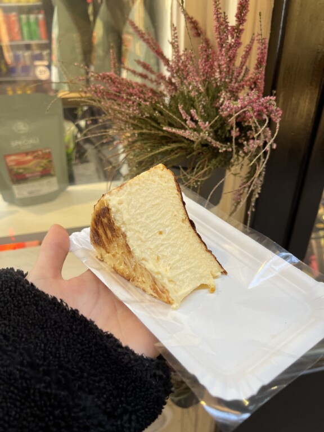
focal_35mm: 26
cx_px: 162
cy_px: 216
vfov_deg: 67.3
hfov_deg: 53.1
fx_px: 324
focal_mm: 5.1
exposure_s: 1/100
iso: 80
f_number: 1.6
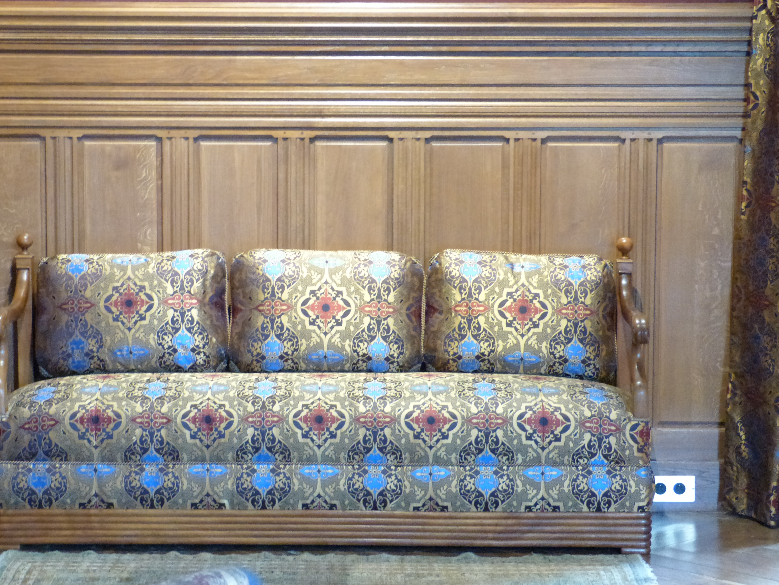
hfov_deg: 19.8
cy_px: 263
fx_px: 2228
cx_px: 343
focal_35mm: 99
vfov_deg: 14.9
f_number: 3.4
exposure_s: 1/4
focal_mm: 15.5
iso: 800
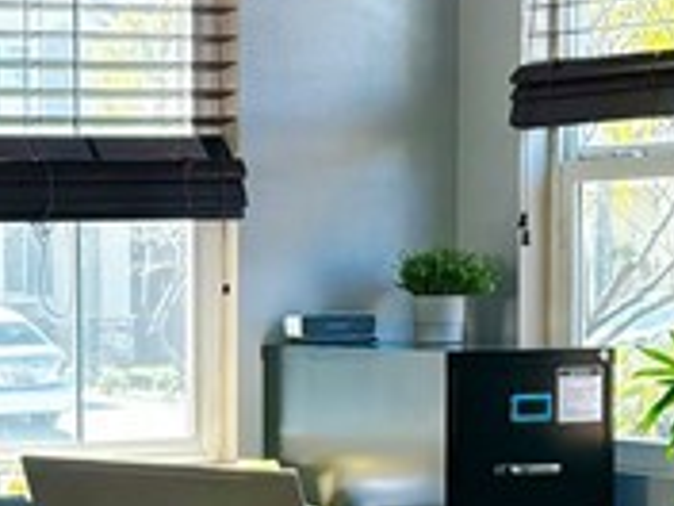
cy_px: 494
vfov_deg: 9.8
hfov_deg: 12.9
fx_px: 2940
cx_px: -15
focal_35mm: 151
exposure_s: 1/60
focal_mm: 5.96
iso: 250
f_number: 1.6
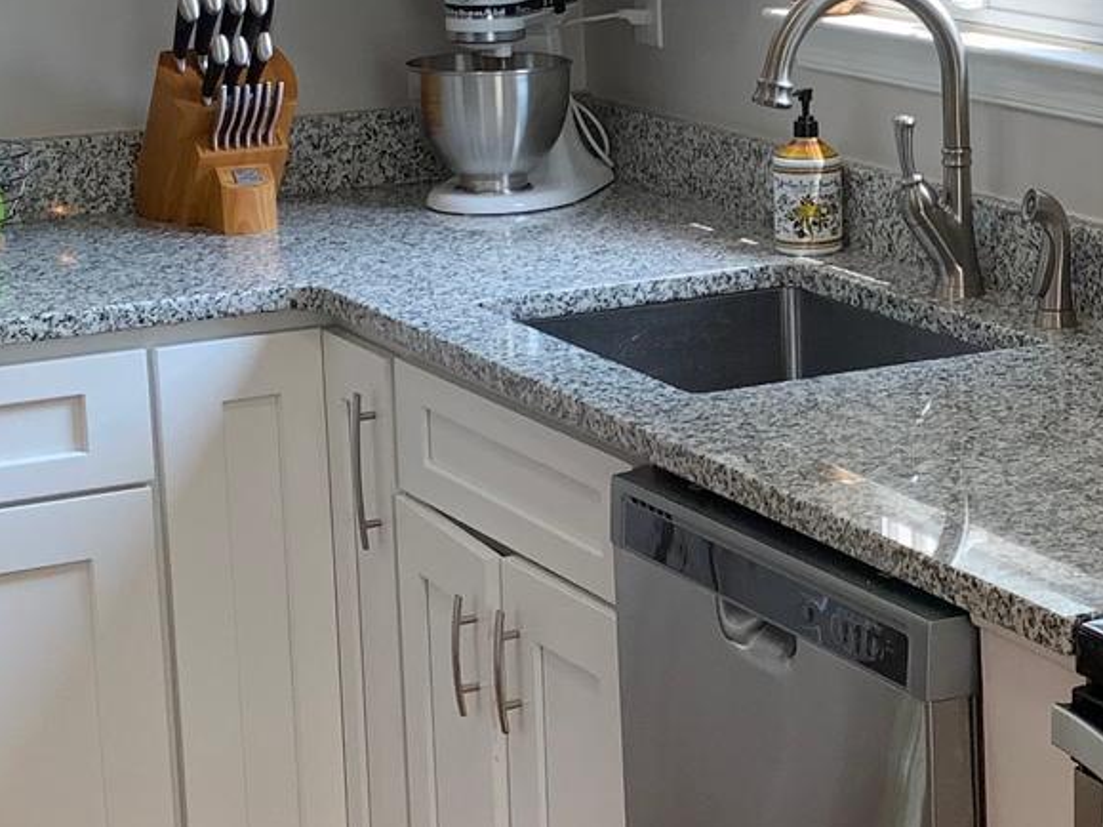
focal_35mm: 92
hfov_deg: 21.0
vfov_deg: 16.0
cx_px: 939
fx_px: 2931
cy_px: 320
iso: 100
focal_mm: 4.25
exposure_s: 1/60
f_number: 1.8
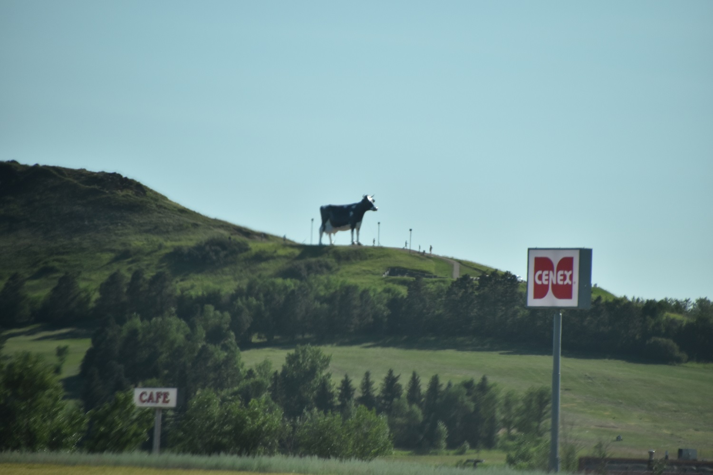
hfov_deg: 5.1
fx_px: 8018
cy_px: 238
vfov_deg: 3.4
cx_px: 356
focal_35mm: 405
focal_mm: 270
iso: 400
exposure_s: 1/1600
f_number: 7.1
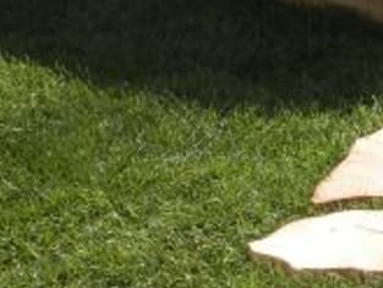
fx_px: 1981
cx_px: 493
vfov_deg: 8.2
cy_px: -65
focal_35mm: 179
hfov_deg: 10.8
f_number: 5.6
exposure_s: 1/184
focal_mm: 7.4
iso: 64
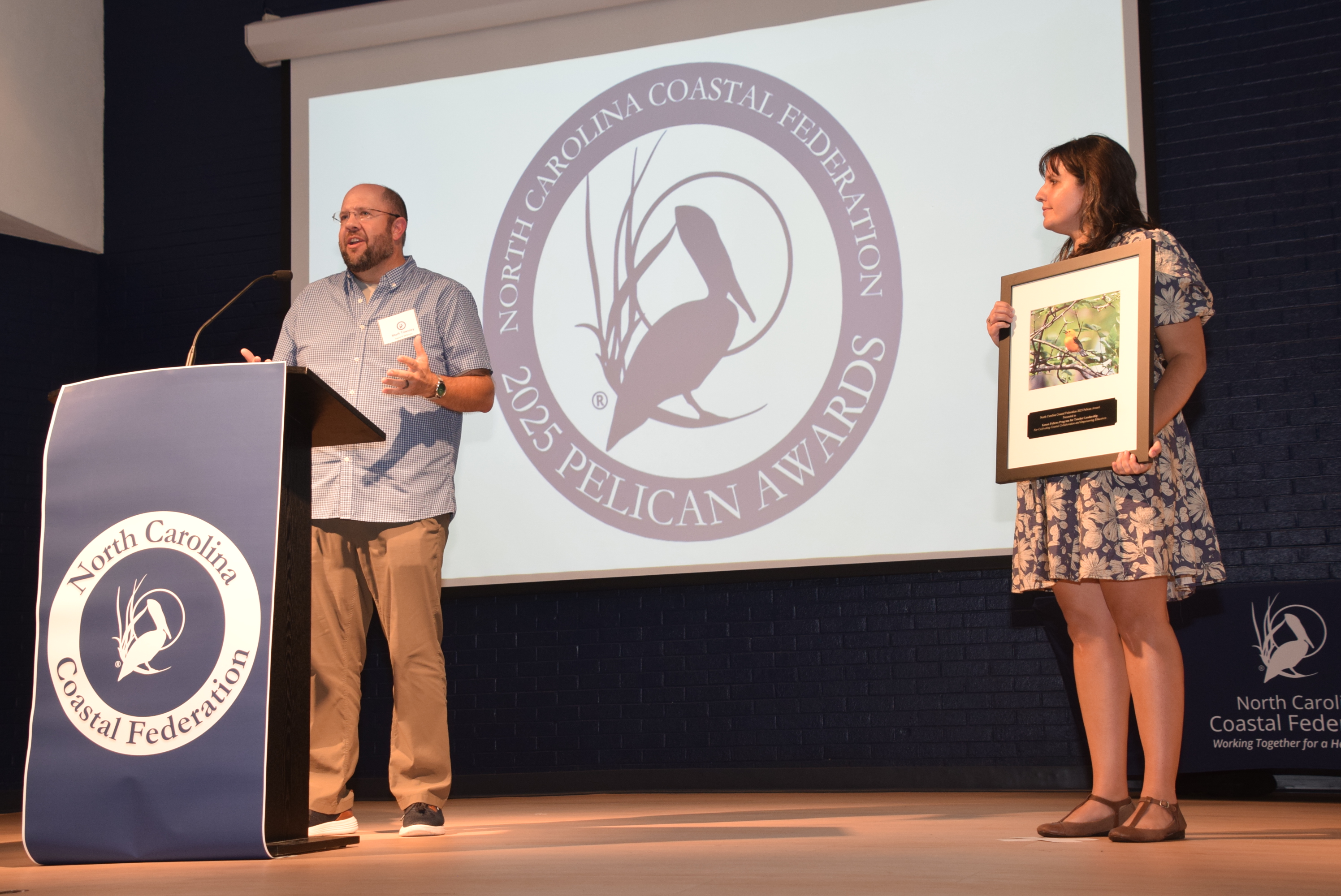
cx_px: 670
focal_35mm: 48
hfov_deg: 41.1
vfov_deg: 28.1
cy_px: 448
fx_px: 1789
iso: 800
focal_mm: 32
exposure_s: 1/125
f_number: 5.6
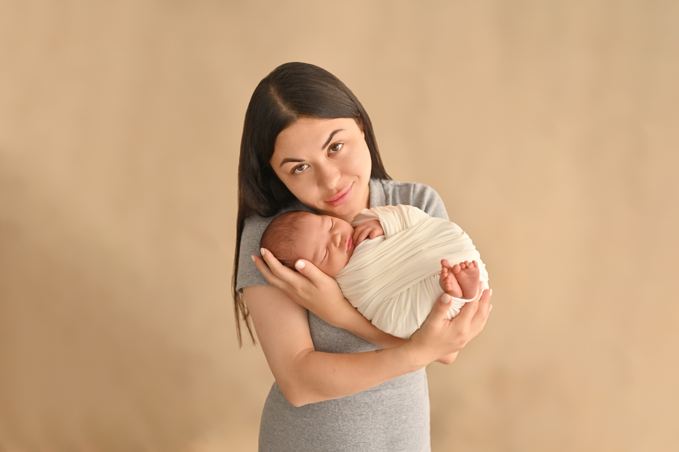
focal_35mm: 50
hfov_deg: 39.6
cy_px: 226
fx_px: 942
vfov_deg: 27.0
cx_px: 340
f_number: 2.8
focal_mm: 50
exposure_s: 1/200
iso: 125
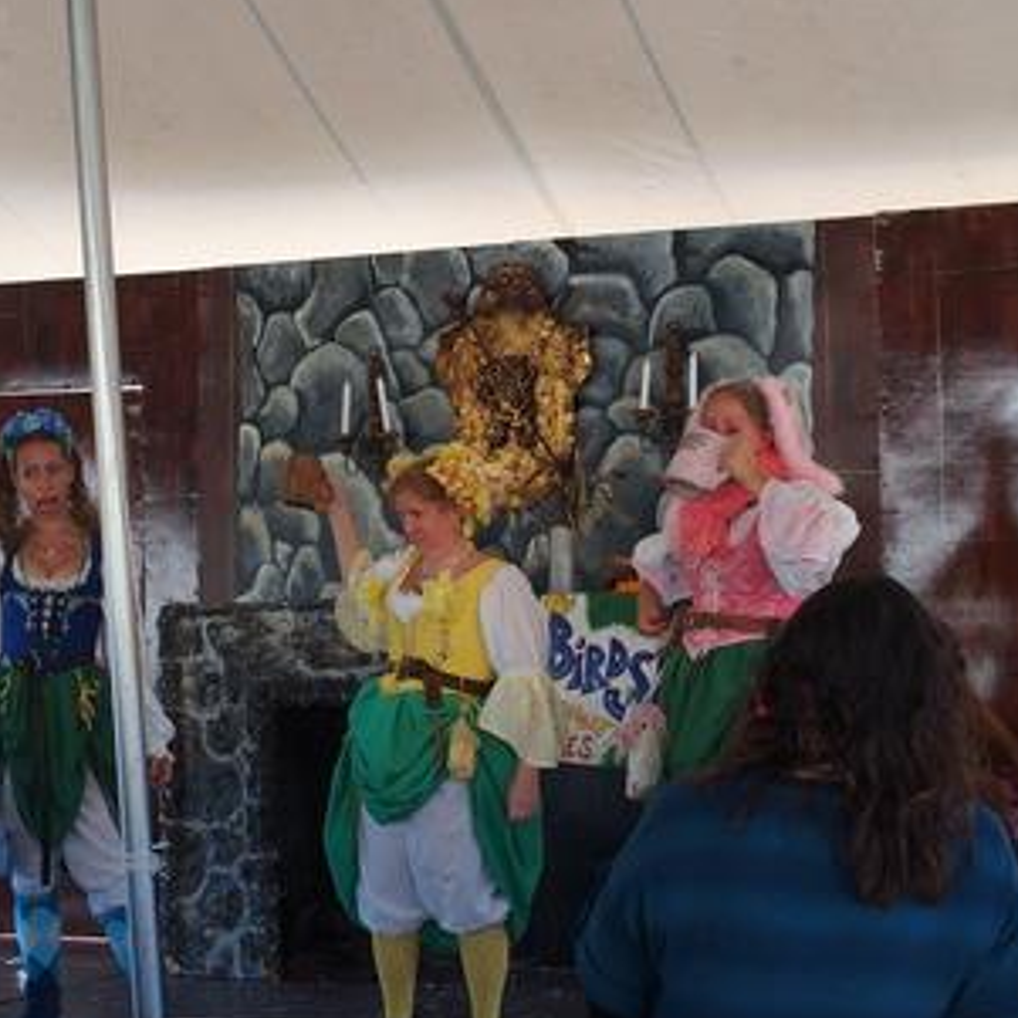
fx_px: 2196
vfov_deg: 26.1
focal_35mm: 66
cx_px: 318
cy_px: 490
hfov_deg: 25.9
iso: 100
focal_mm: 10.8
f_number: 2.8
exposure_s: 1/125
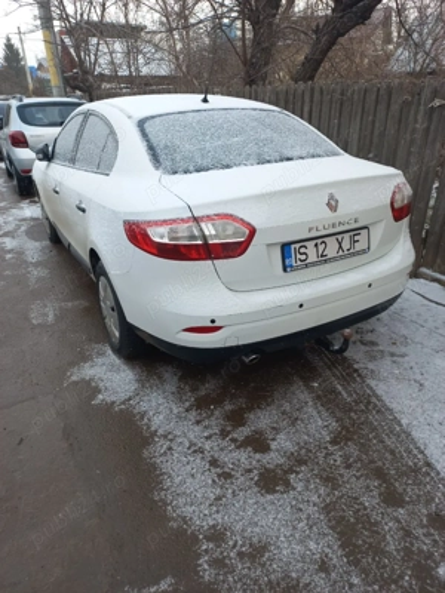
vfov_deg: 69.4
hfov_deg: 54.9
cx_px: 222
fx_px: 429
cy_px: 296
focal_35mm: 25
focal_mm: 4.6
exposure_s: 1/100
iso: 32
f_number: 1.8
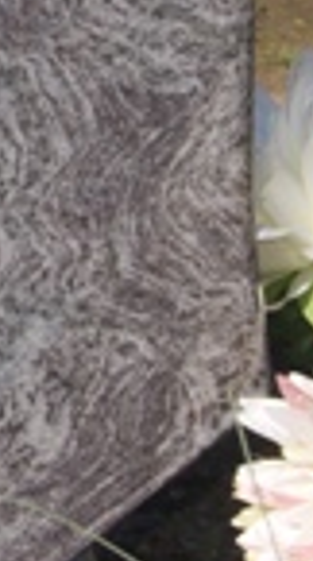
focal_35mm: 243
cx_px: -556
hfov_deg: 4.8
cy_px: -89
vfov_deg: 8.8
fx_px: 3609
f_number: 16
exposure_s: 1/160
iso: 200
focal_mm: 35
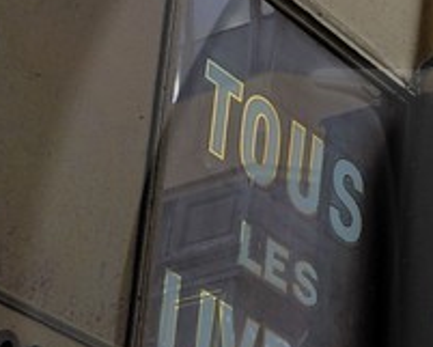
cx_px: 903
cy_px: 422
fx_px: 2295
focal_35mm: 179
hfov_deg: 9.9
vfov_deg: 8.5
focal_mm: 24
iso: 200
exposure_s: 1/160
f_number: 5.6
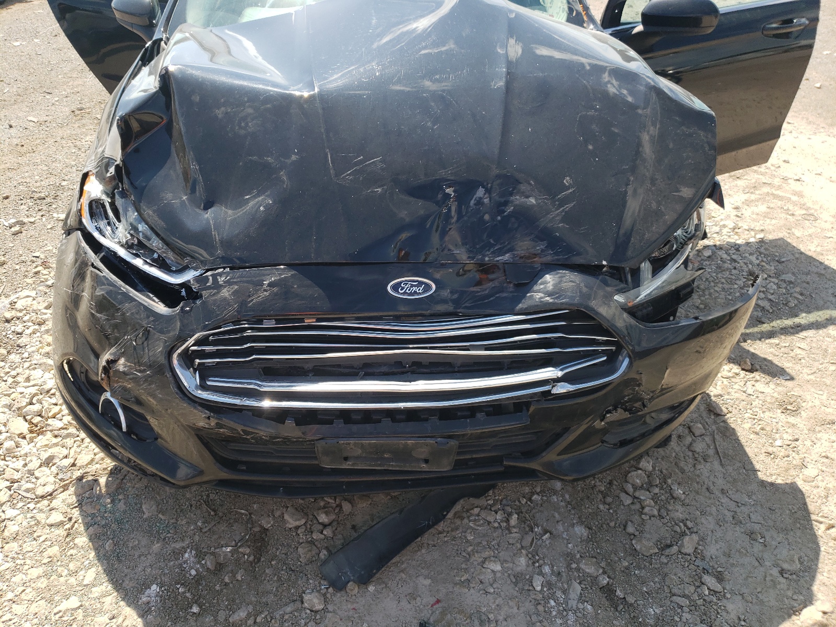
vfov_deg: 53.1
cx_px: 418
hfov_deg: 67.3
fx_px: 628
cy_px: 314
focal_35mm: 26
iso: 50
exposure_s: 1/1429
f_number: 1.5
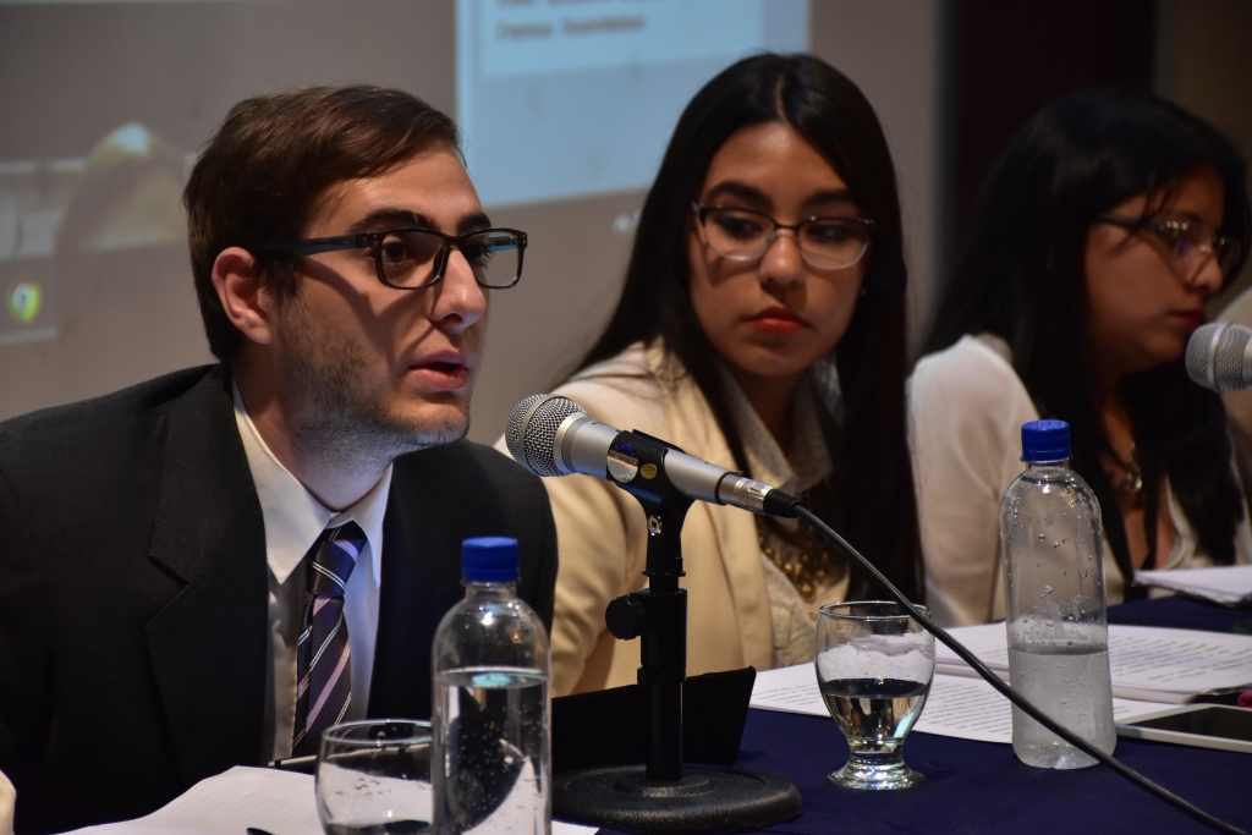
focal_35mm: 150
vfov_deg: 9.2
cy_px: 418
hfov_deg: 13.7
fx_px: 5217
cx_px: 626
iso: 1600
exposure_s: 1/40
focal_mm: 100
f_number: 5.6
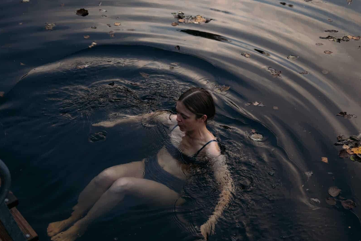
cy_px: 150
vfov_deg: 24.1
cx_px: 196
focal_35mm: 56
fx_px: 562
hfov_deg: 35.6
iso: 800
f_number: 2.8
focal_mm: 35
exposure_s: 1/400
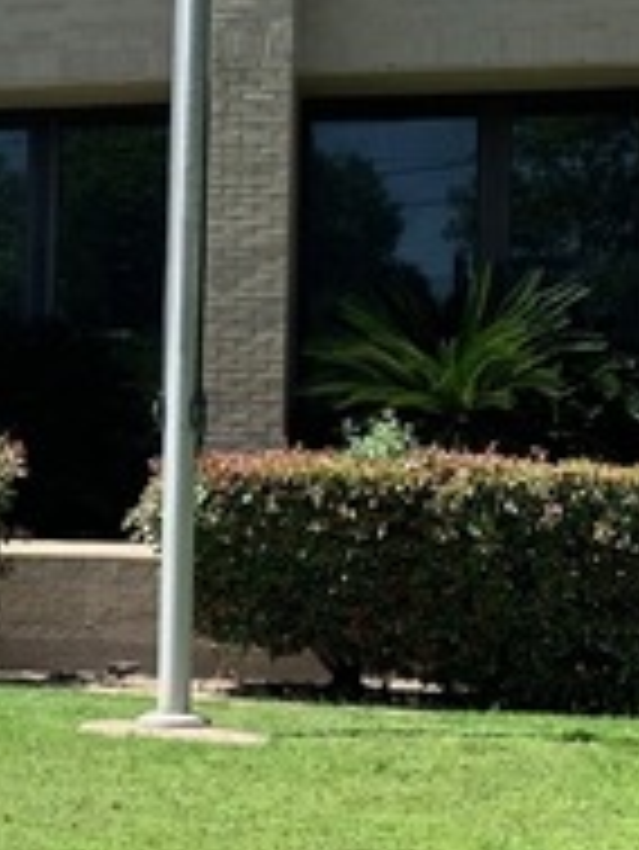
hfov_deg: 12.2
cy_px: 459
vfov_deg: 17.9
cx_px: -549
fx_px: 2704
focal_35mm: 110
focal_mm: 4.25
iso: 25
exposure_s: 1/1190
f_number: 1.8
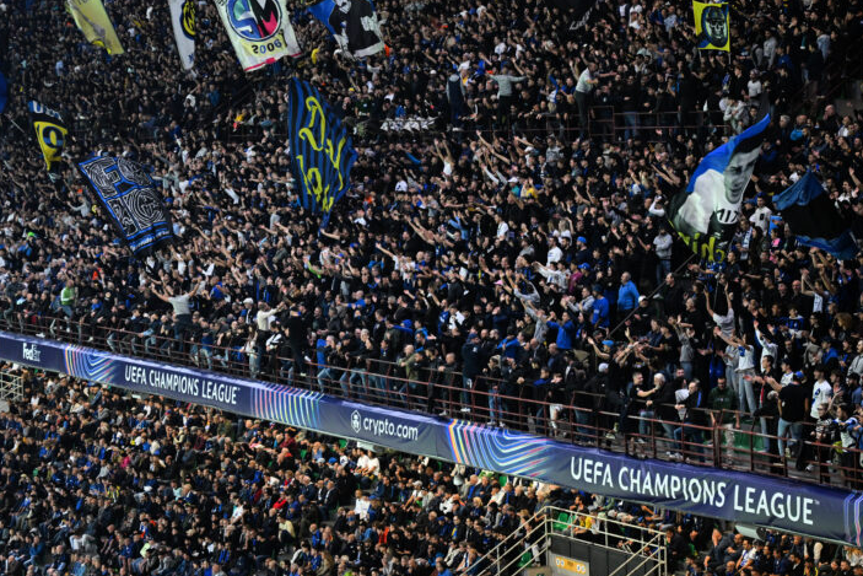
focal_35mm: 102
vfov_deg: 13.4
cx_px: 487
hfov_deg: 20.0
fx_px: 2446
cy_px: 169
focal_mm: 70
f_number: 2.8
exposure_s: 1/200
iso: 1600
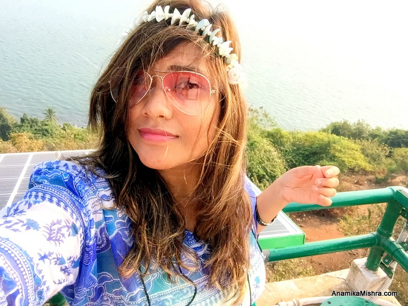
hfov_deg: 58.4
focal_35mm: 31
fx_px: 365
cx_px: 204
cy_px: 153
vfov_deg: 45.4
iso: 32
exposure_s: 1/451
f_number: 2.2
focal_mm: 2.65
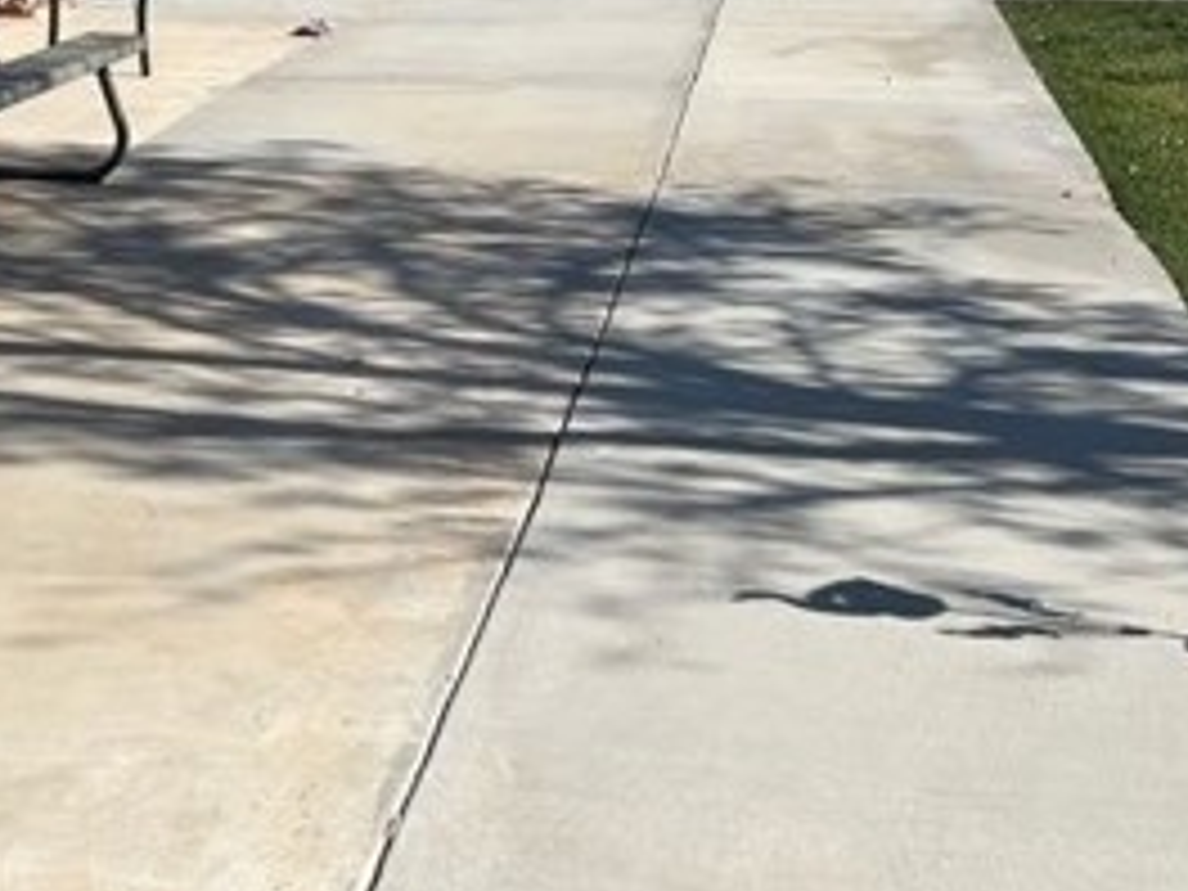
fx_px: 2162
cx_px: 518
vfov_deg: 22.2
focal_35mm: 63
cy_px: -45
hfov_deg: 30.7
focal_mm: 5.7
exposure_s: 1/4630
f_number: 1.5
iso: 50
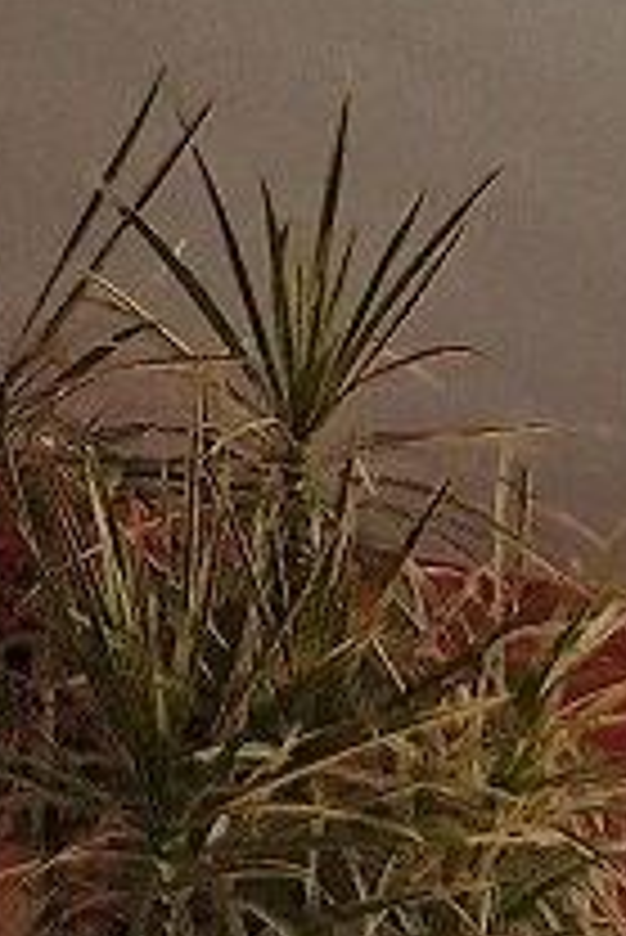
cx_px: 946
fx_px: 3593
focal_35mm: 138
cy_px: 2565
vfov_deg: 11.1
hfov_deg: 9.7
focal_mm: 5.4
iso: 50
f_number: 1.8
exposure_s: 1/180
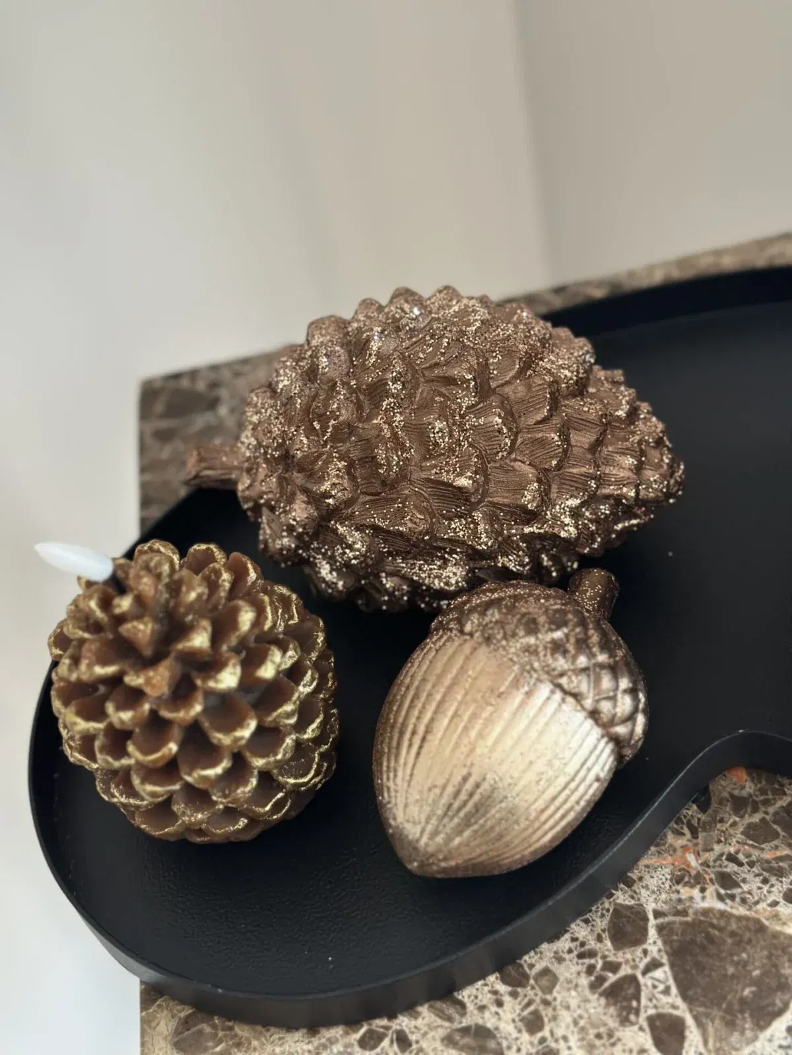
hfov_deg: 30.3
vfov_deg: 39.7
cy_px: 528
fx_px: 1464
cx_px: 396
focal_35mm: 48
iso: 250
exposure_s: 1/60
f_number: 1.78
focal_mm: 6.86
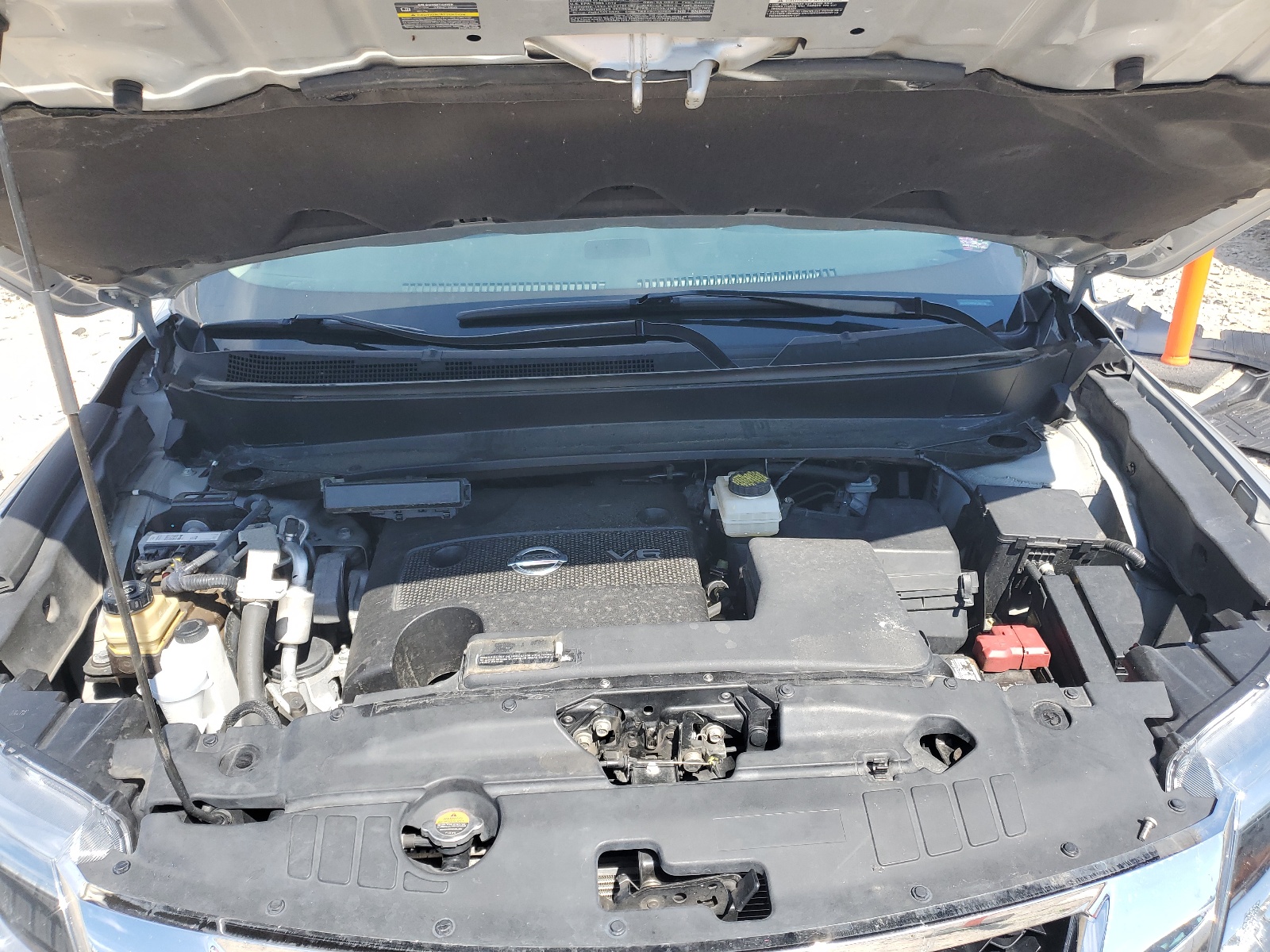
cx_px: 635
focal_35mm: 26
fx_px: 954
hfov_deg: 67.3
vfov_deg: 53.1
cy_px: 476
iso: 50
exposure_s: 1/1111
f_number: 1.5
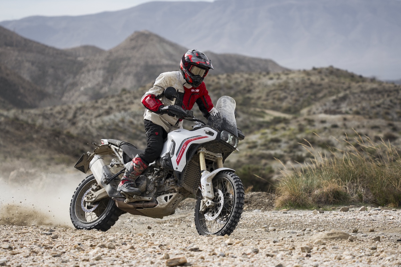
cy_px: 134
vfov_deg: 6.9
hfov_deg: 10.3
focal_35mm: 200
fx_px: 2228
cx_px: 200
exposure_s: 1/1250
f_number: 6.3
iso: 320
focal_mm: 200
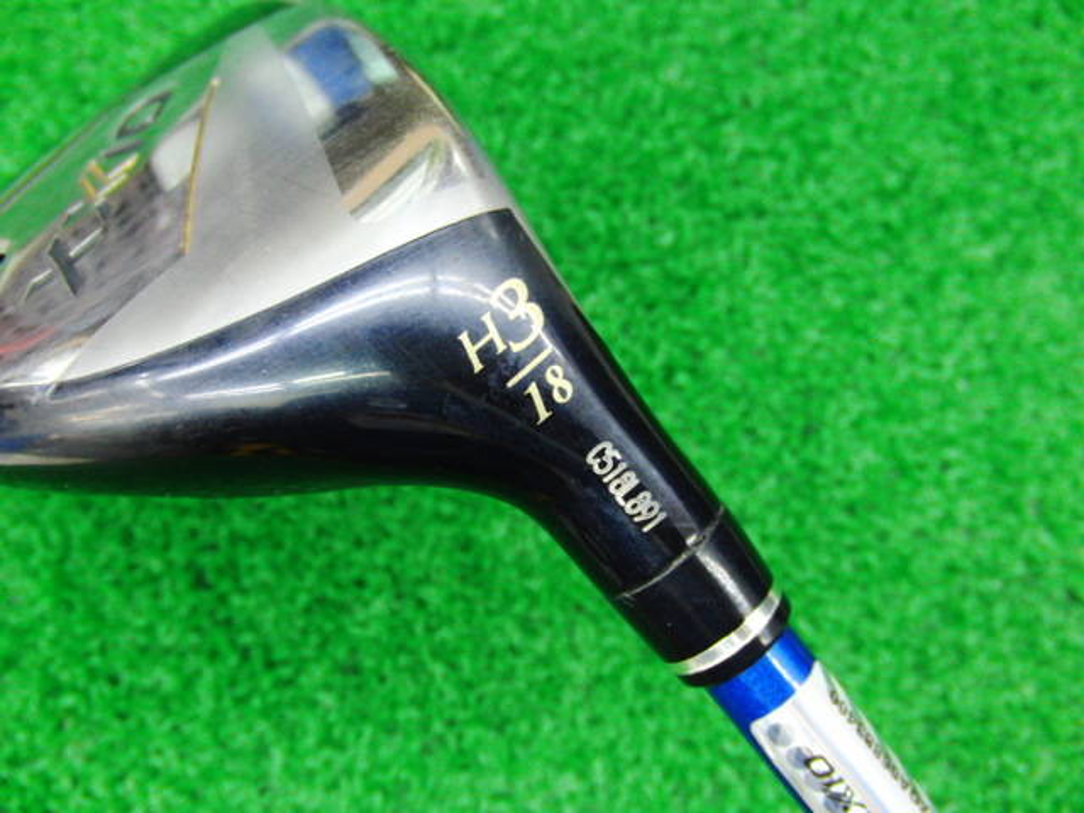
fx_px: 1159
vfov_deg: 38.7
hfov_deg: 50.1
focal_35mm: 37
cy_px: 406
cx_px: 542
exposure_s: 1/20
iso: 400
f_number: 3.6
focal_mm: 6.42
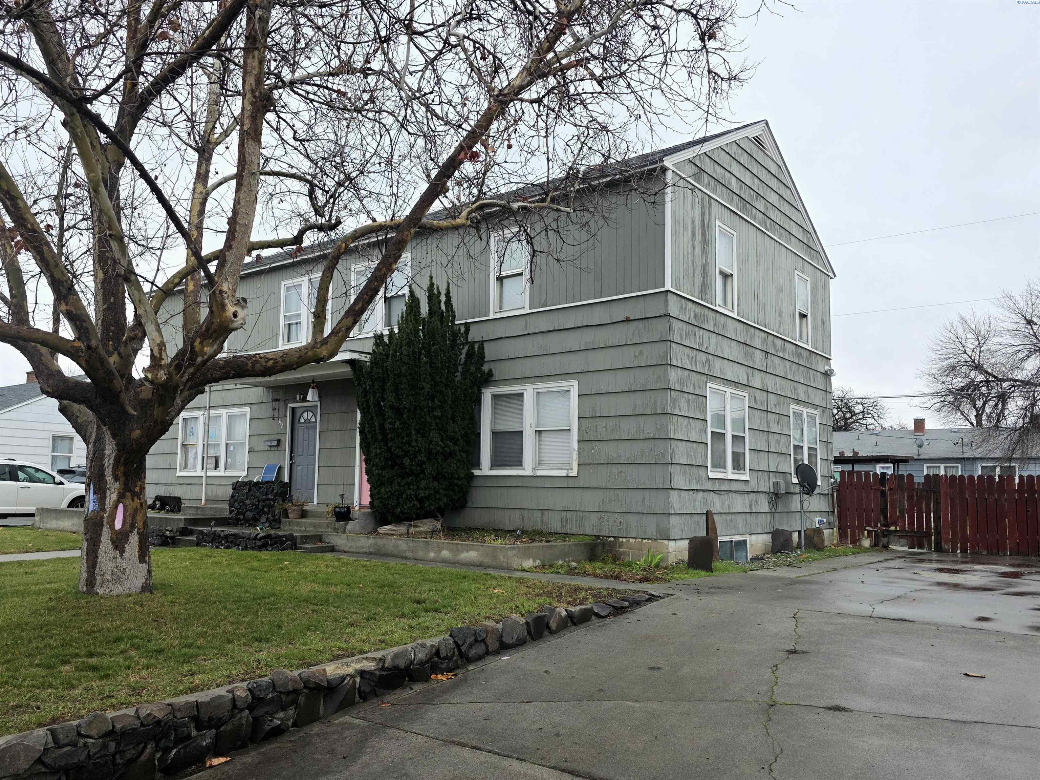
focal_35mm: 23
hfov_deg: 73.9
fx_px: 691
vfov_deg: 58.9
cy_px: 390
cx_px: 520
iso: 64
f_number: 1.7
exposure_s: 1/370
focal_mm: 6.3
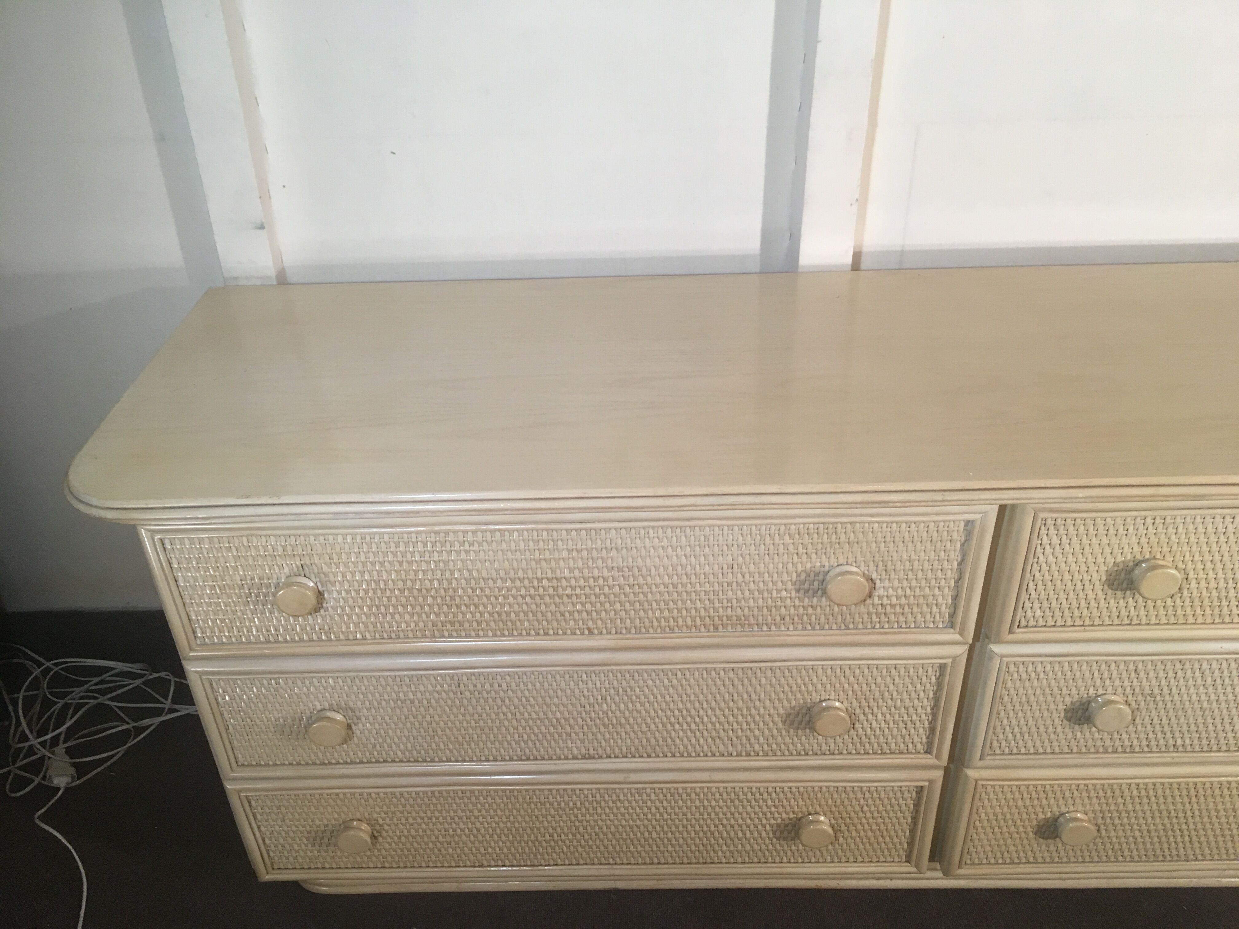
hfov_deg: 61.7
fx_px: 1038
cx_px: 620
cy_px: 464
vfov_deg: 48.2
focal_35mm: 29
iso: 125
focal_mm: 4.15
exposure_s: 1/33
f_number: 2.2
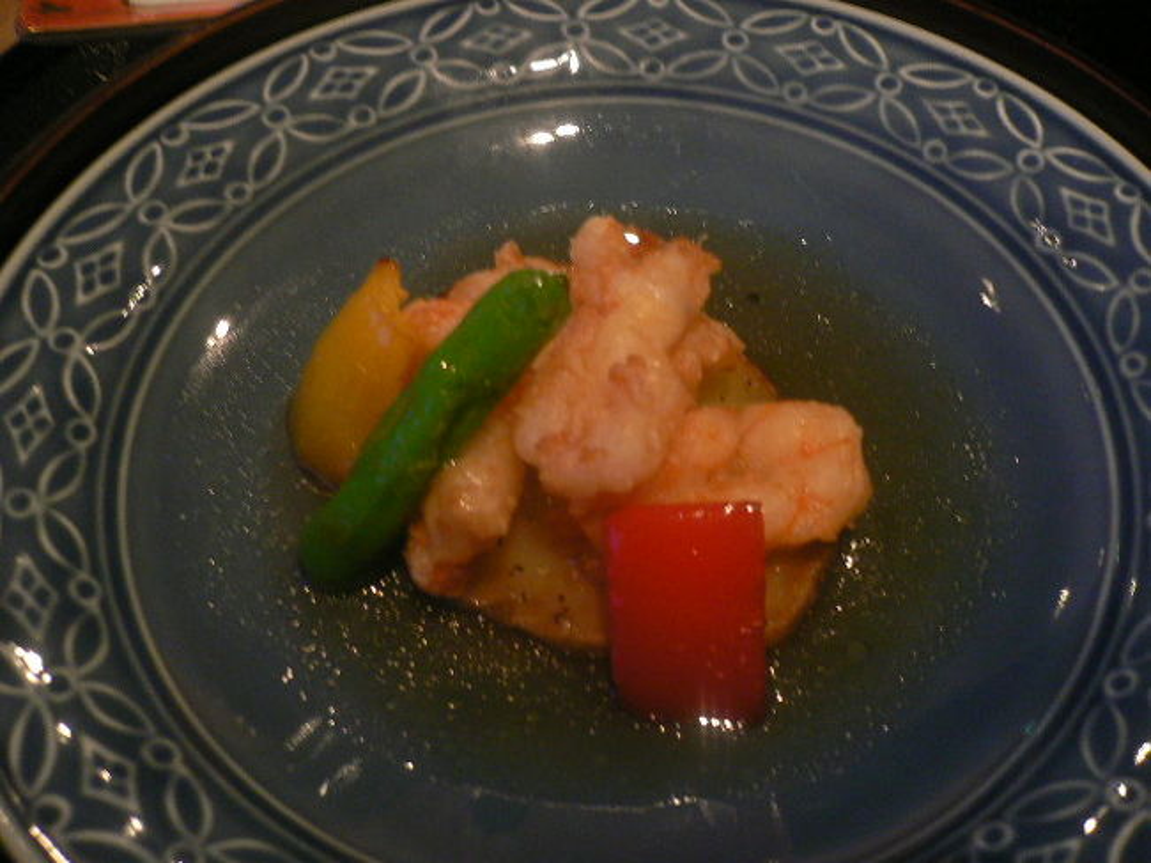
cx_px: 576
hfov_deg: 52.6
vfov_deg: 40.7
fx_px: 1163
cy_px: 432
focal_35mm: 35
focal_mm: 5.8
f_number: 2.8
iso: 200
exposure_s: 1/8
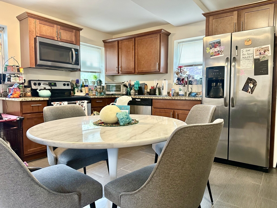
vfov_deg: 56.8
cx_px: 138
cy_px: 104
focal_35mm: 24
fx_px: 192
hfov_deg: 71.6
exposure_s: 1/60
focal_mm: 6.86
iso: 400
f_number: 1.78
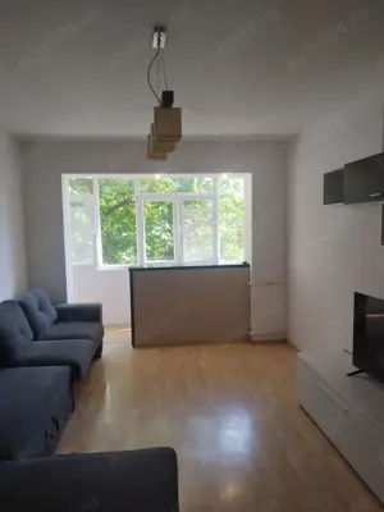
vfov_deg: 69.4
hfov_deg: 54.9
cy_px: 256
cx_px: 192
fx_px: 370
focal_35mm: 25
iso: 60
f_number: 1.89
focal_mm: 5.95
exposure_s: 1/50
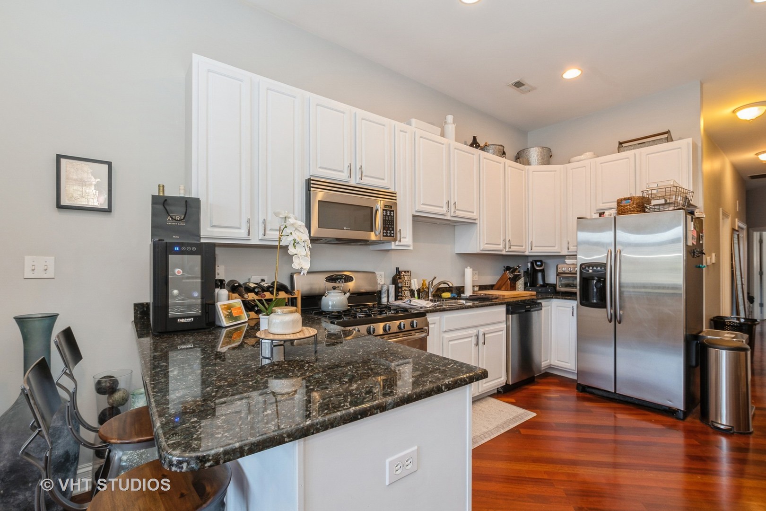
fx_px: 319
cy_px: 256
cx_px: 383
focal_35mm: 15
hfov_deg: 100.4
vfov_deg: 77.3
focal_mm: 10
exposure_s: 1/5
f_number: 7.1
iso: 125
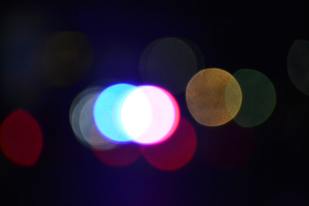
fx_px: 2574
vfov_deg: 4.6
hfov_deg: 6.9
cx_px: 154
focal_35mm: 300
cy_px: 103
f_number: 5.6
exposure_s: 1/125
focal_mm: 200
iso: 2000
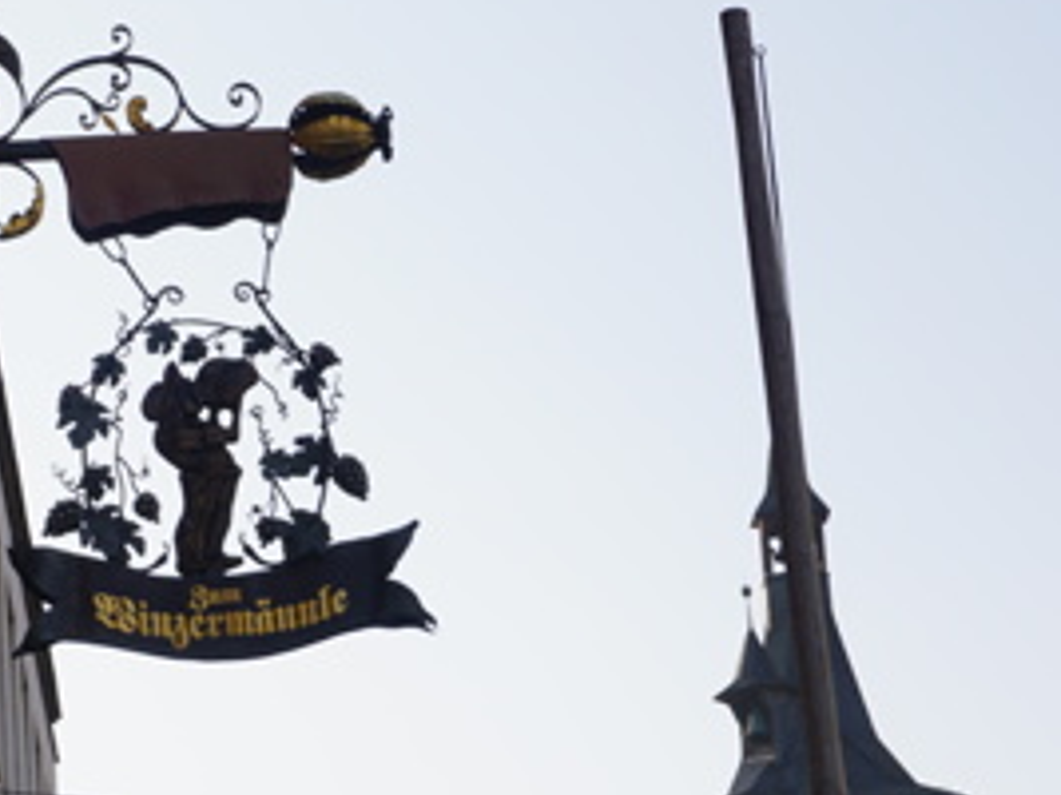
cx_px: 131
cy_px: 342
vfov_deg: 8.6
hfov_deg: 11.4
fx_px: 5300
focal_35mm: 173
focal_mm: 50
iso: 100
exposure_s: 1/125
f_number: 10
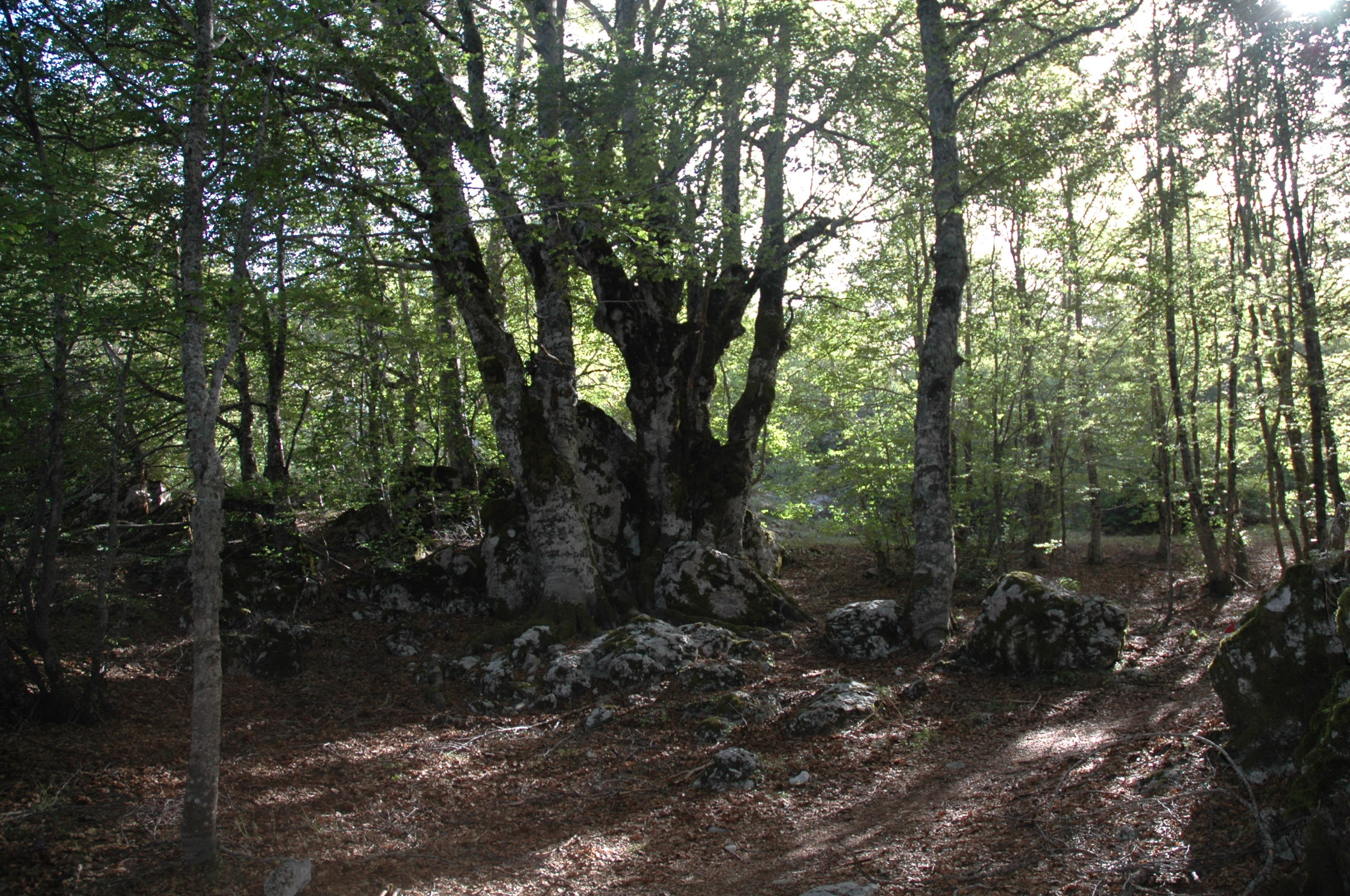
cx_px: 675
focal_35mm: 27
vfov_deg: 47.8
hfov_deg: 67.4
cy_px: 448
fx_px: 1011
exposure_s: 1/125
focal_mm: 18
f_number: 3.5
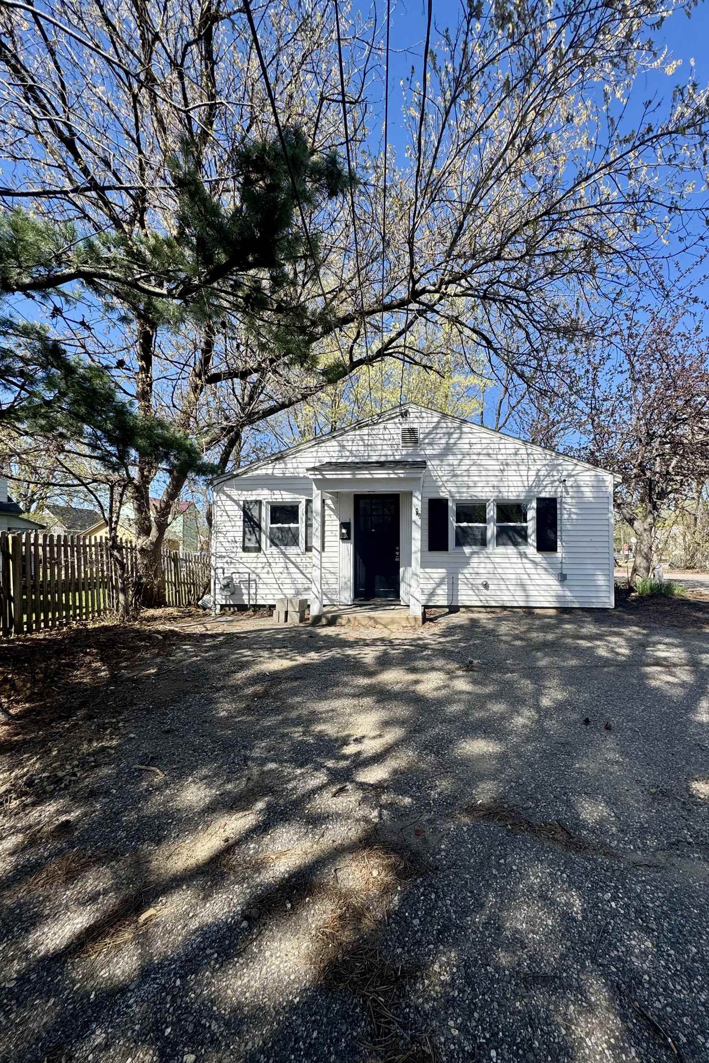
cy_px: 542
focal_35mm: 15
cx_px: 397
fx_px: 443
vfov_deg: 100.4
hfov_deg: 77.0
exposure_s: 1/1600
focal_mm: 2.22
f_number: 2.2
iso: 50
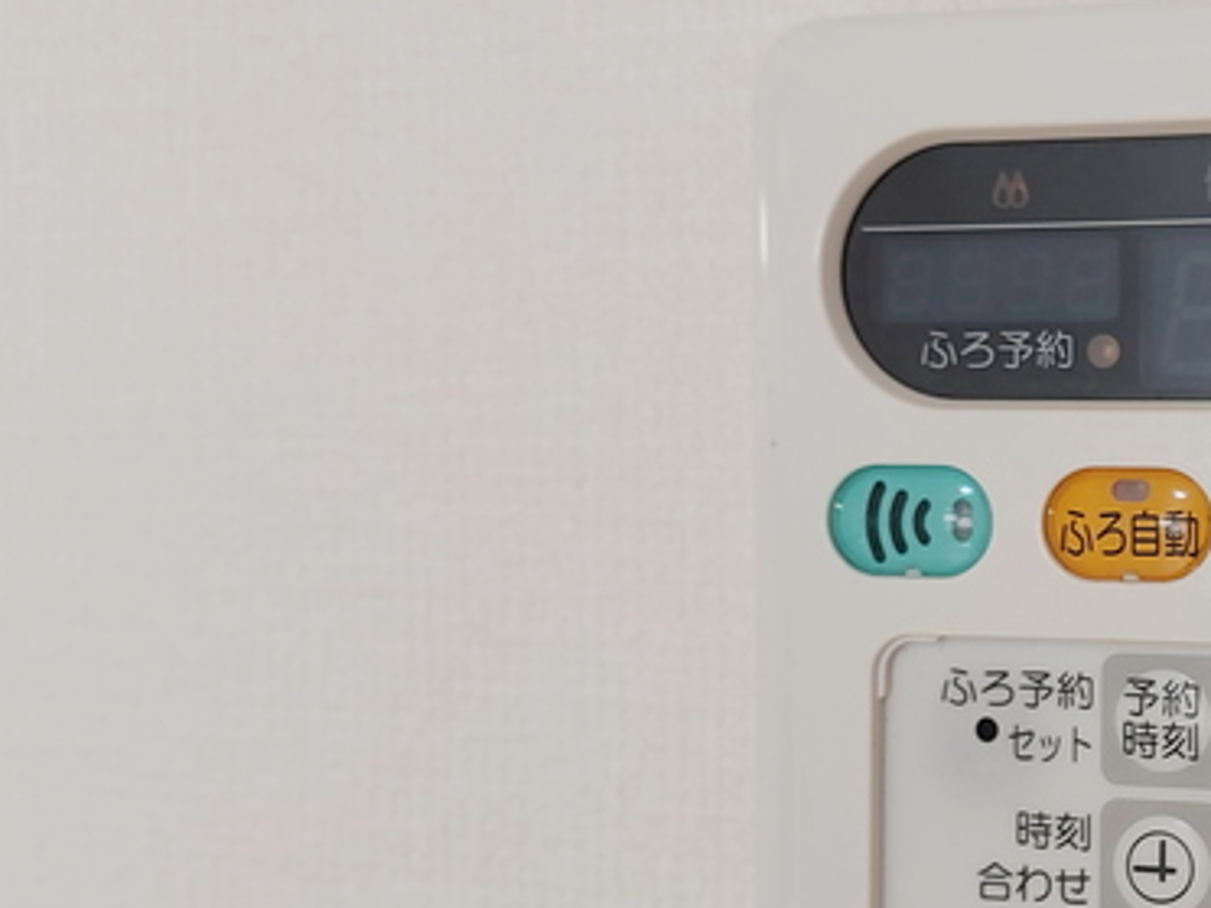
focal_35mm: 62
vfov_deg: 23.6
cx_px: 1231
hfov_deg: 29.1
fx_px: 2169
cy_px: 586
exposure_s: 1/30
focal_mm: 5.23
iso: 32
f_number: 1.8
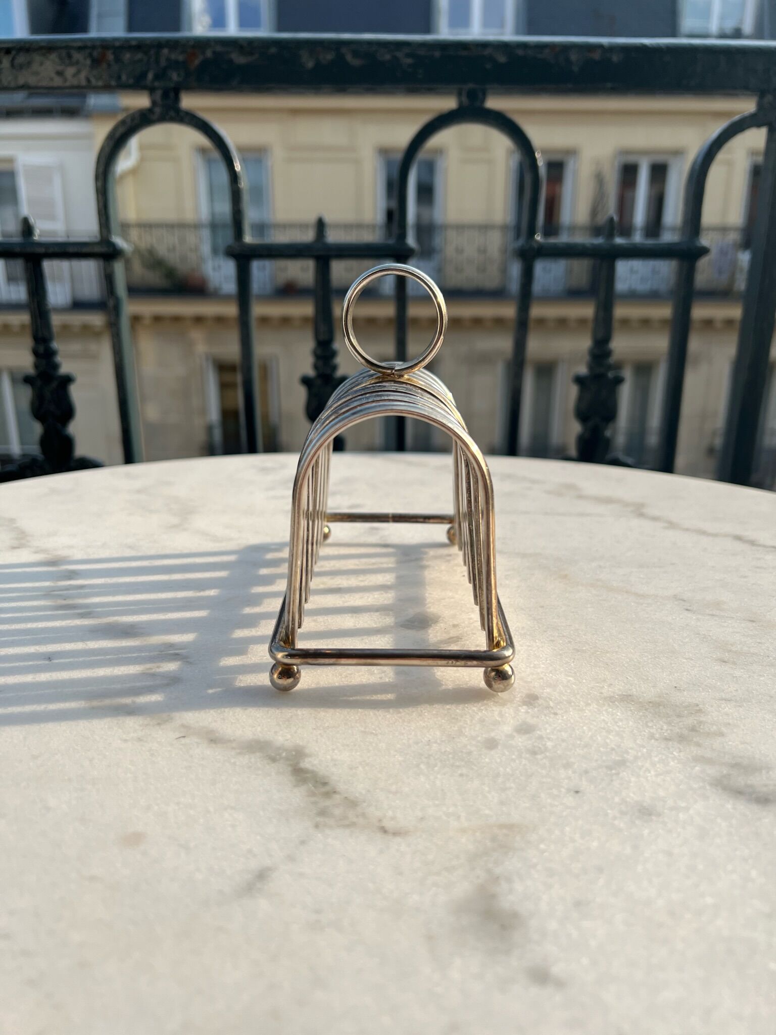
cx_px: 388
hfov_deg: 53.0
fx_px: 777
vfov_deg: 67.3
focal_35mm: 26
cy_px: 518
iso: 50
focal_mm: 5.7
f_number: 1.5
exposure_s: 1/3831
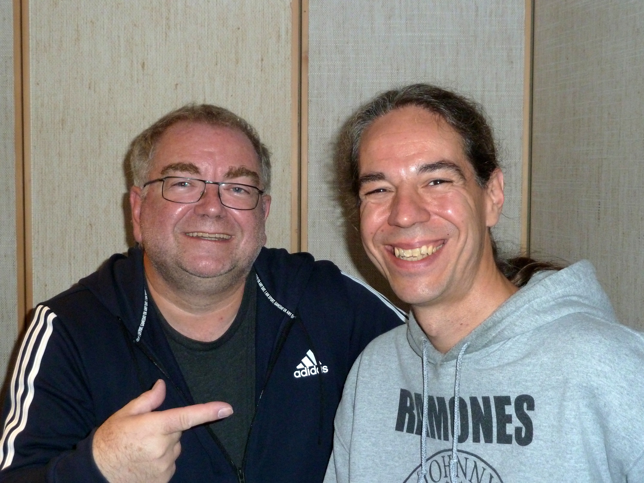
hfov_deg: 36.8
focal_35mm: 52
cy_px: 242
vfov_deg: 28.0
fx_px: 967
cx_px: 322
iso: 400
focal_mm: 8.5
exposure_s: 1/60
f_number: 3.8
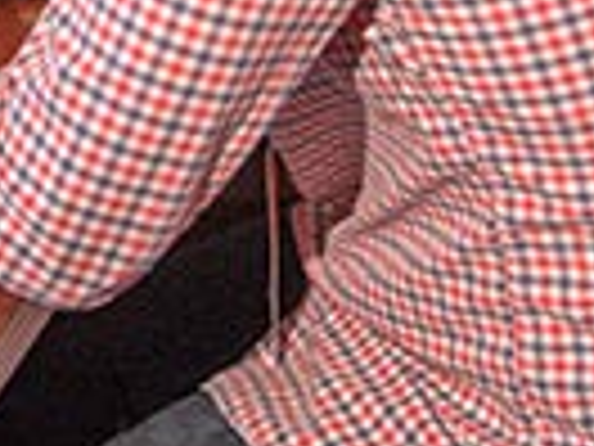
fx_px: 2540
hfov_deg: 12.7
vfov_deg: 9.7
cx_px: -270
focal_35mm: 148
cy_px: -218
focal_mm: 35
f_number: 2.8
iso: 1250
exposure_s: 1/180
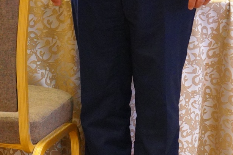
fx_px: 1676
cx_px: -132
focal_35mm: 259
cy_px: -163
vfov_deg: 5.2
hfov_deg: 7.8
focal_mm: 53
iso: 3200
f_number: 2.8
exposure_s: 1/320
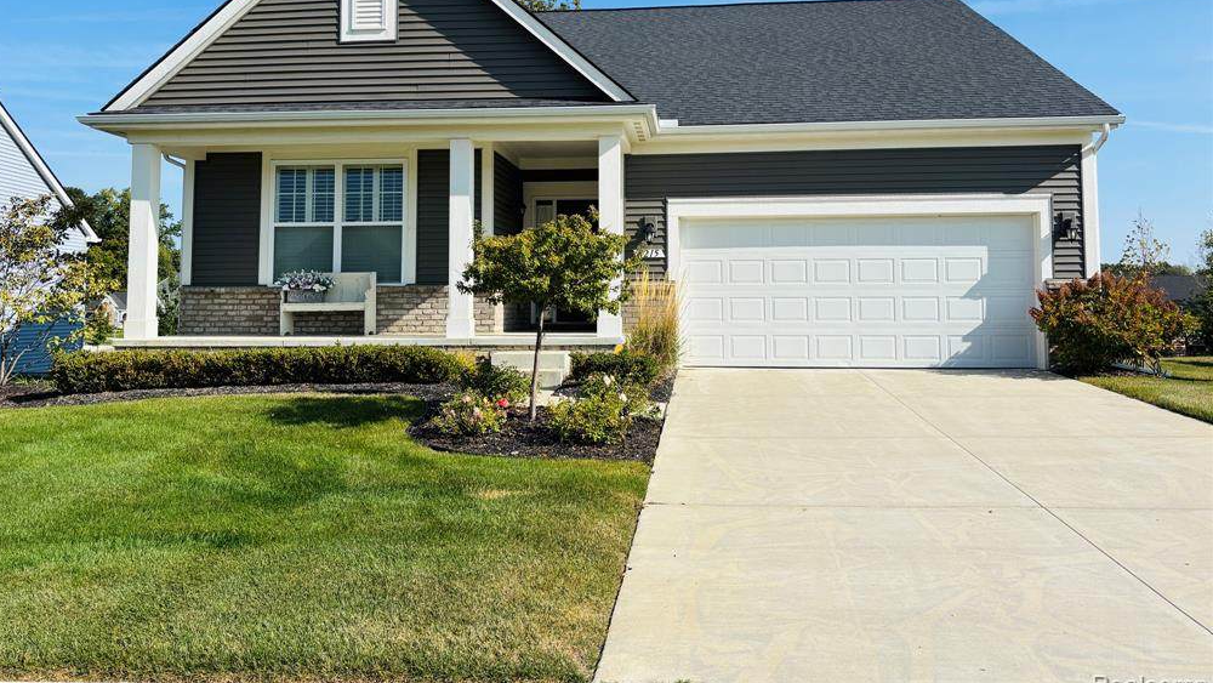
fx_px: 933
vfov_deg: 39.8
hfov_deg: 66.0
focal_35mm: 29
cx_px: 593
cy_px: 238
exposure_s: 1/3788
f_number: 1.6
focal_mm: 5.96
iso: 50
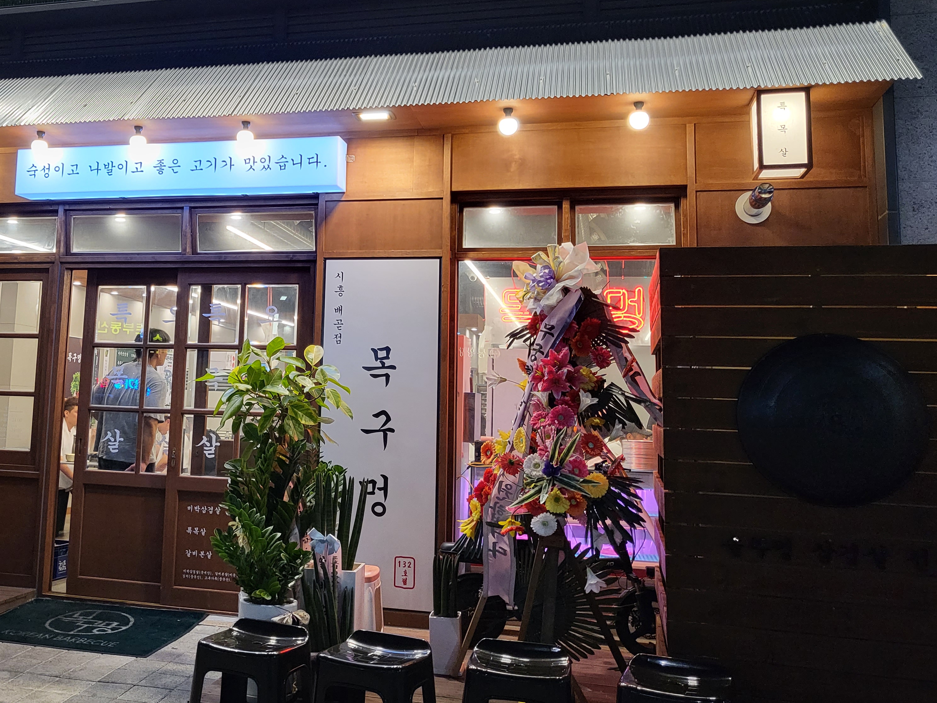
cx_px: 323
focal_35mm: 35
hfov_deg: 51.8
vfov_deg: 40.4
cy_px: 265
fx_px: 948
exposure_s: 1/120
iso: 250
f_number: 1.8
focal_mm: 4.25
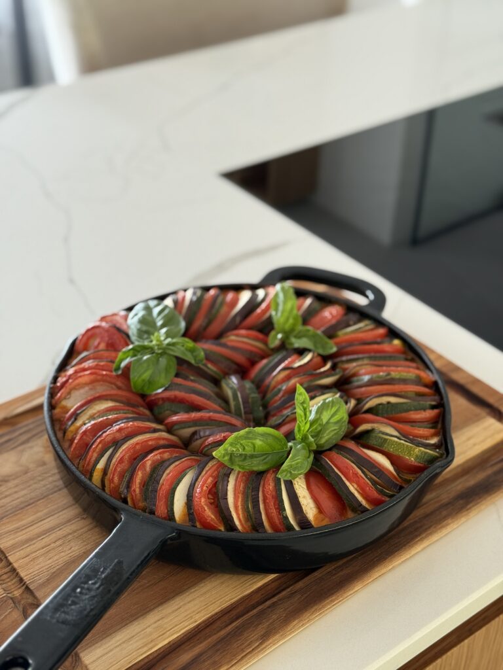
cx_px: 252
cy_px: 335
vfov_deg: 39.7
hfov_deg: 30.3
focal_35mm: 48
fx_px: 930
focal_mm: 6.76
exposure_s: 1/60
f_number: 1.78
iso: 100
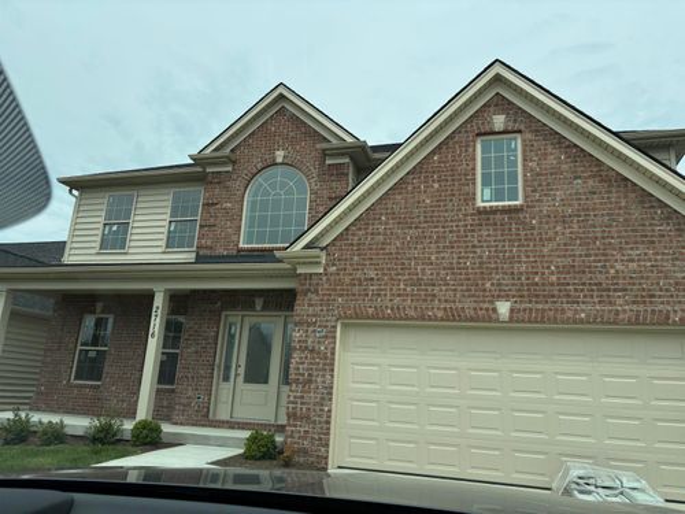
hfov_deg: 67.3
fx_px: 515
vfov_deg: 53.1
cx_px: 342
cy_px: 257
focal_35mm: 26
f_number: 1.6
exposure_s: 1/7692
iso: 50
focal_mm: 5.96
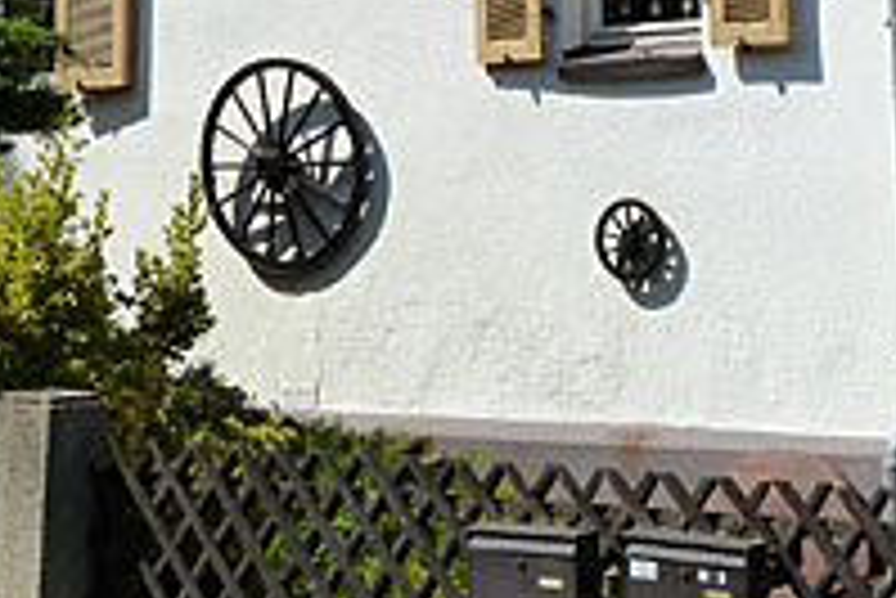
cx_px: 536
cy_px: -346
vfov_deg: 13.6
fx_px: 2341
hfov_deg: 21.6
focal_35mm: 94
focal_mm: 5
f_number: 5
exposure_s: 1/500
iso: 125
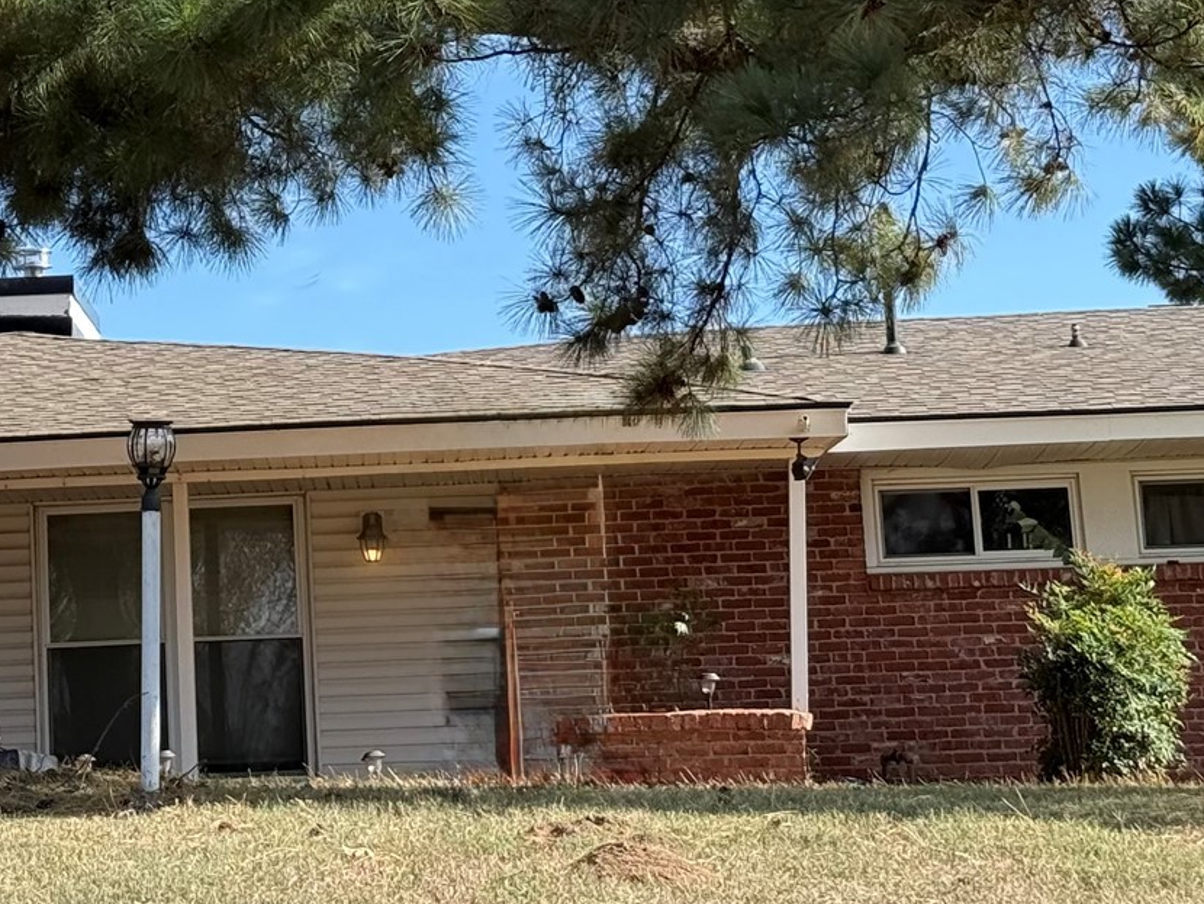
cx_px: 177
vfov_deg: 13.2
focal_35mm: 111
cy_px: -17
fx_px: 3862
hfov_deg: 17.5
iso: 100
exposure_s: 1/1931
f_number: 1.78
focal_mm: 6.76
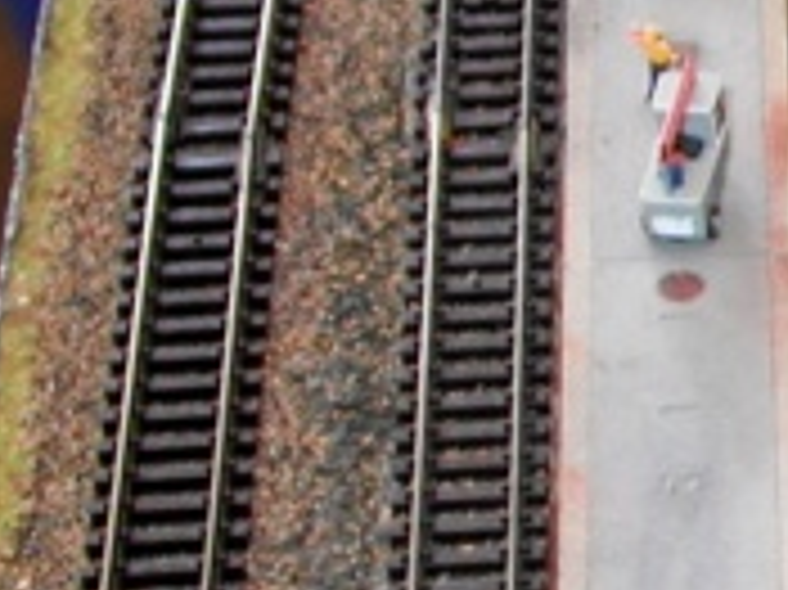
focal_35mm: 174
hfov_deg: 10.2
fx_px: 3958
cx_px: 1738
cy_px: 516
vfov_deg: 8.5
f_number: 2.6
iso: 100
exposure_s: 1/47.2
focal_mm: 7.85
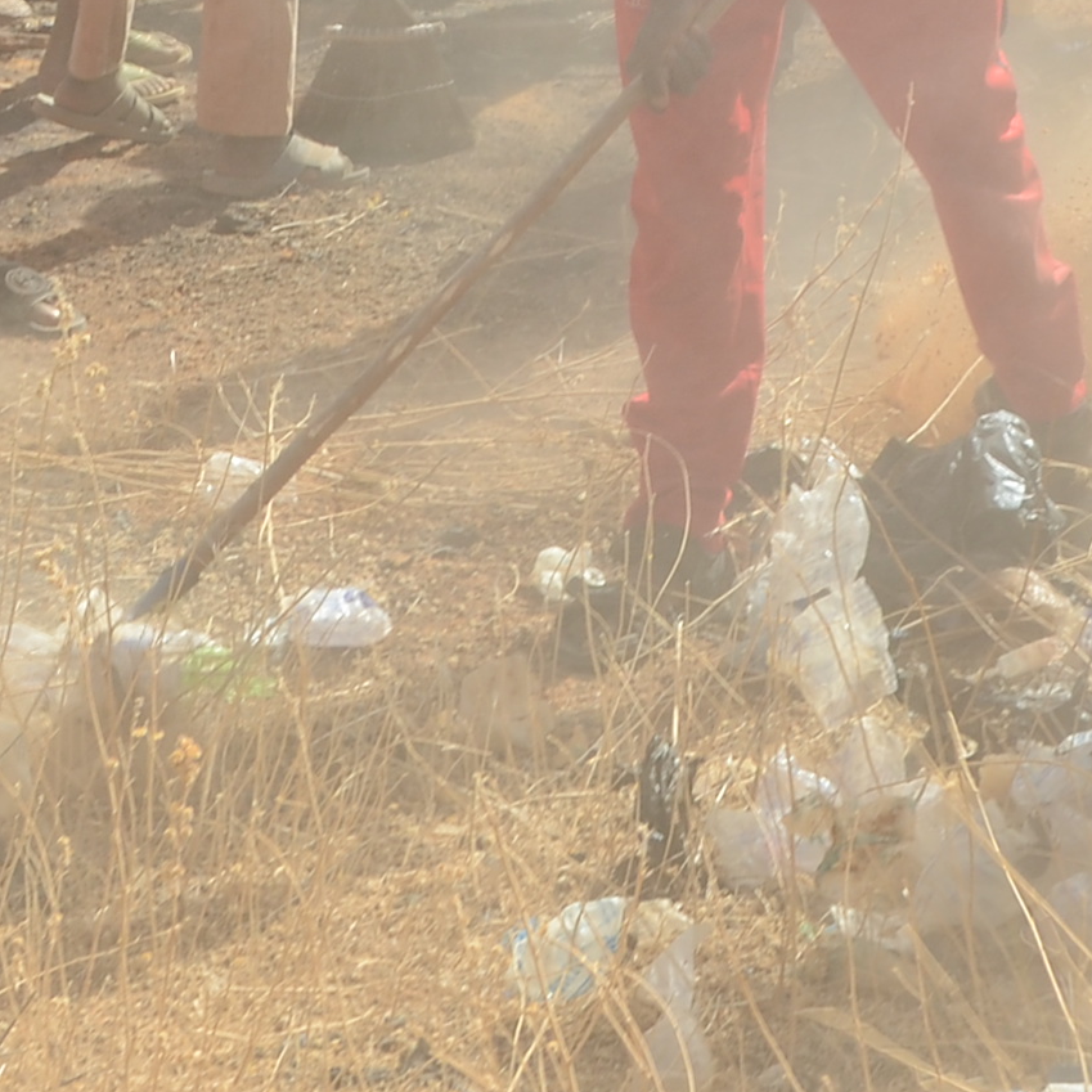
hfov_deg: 12.1
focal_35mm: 144
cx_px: 682
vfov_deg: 12.0
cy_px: -14
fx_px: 5139
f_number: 7.1
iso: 200
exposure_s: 1/200
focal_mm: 26
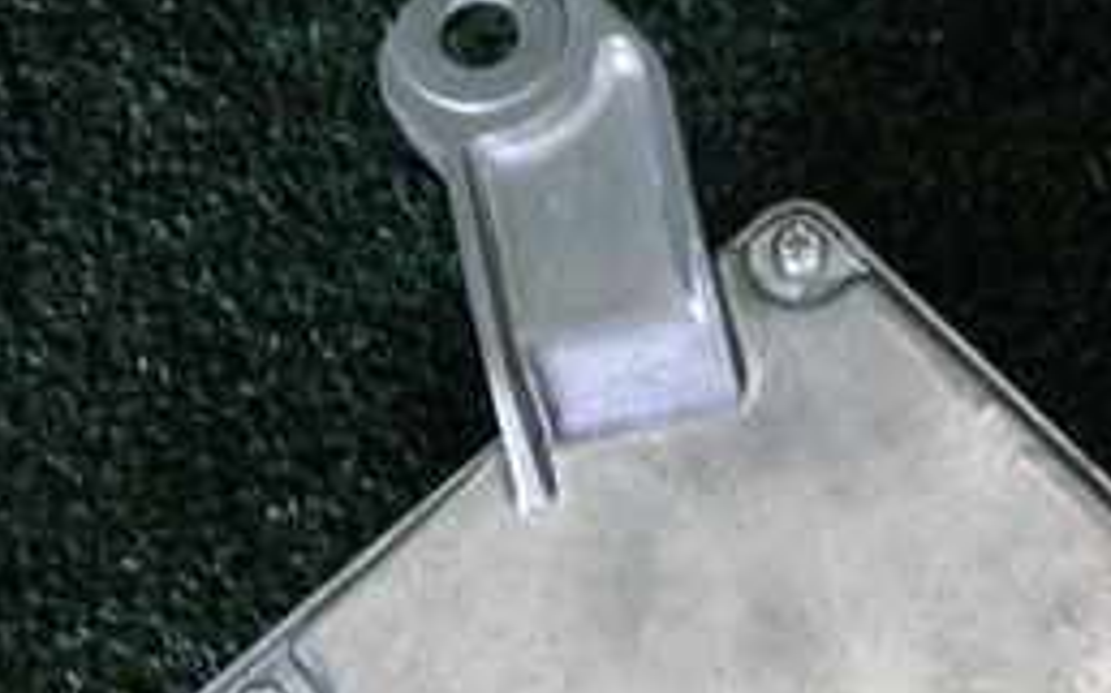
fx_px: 2240
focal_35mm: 74
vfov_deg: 16.9
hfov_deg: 27.6
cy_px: 809
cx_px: 788
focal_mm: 5.4
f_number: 2.3
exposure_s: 1/50
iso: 200
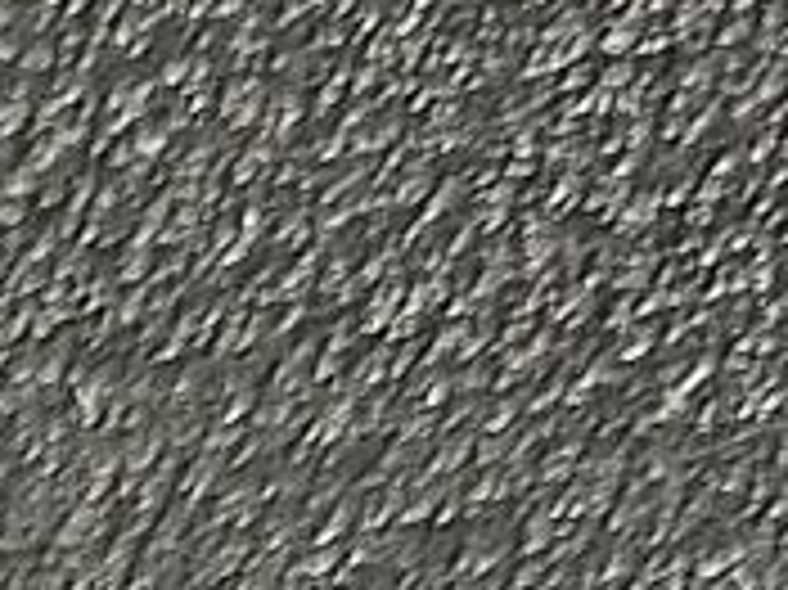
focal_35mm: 247
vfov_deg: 4.8
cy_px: 3135
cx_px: -1495
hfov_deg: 7.2
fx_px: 5619
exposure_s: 1/33
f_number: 1.8
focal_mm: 5.59
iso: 1000
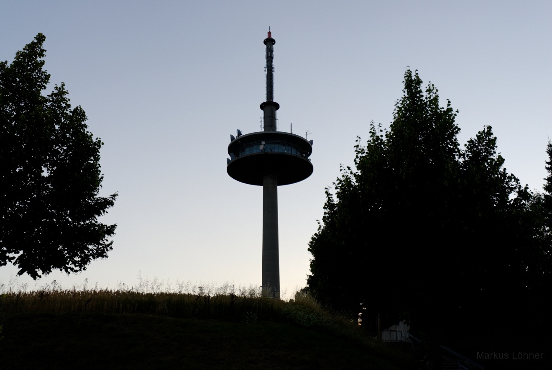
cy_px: 185
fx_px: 553
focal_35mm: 36
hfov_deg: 53.1
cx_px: 276
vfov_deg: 37.0
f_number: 4.8
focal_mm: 24
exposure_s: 1/45
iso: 100
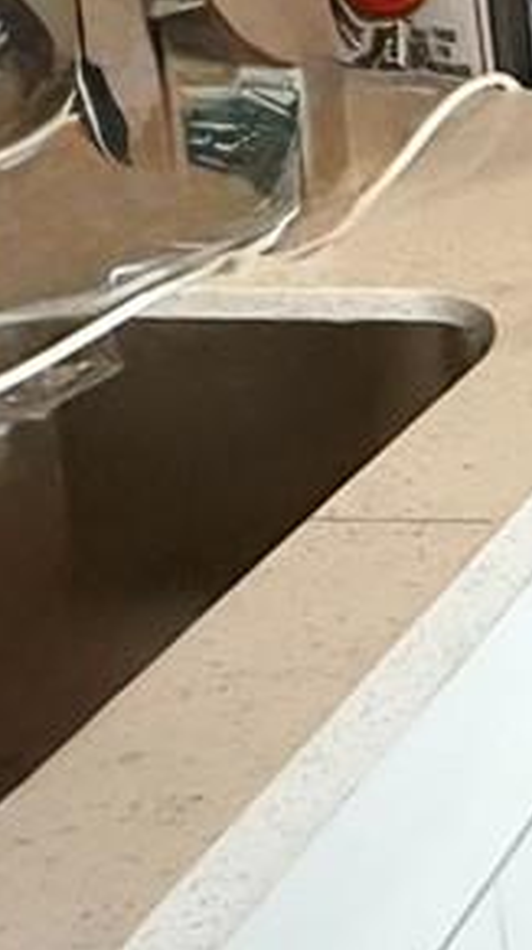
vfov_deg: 23.3
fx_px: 2113
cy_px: -166
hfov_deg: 10.8
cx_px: 1482
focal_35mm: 84
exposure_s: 1/60
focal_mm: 2.22
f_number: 2.2
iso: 800
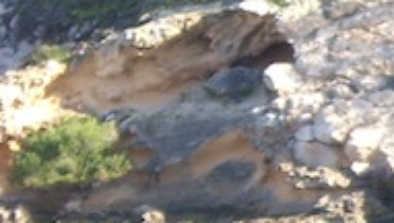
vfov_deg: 2.2
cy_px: 198
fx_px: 5732
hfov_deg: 3.9
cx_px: 1031
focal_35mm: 548
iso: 100
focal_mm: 15.3
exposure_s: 1/100
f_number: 4.6
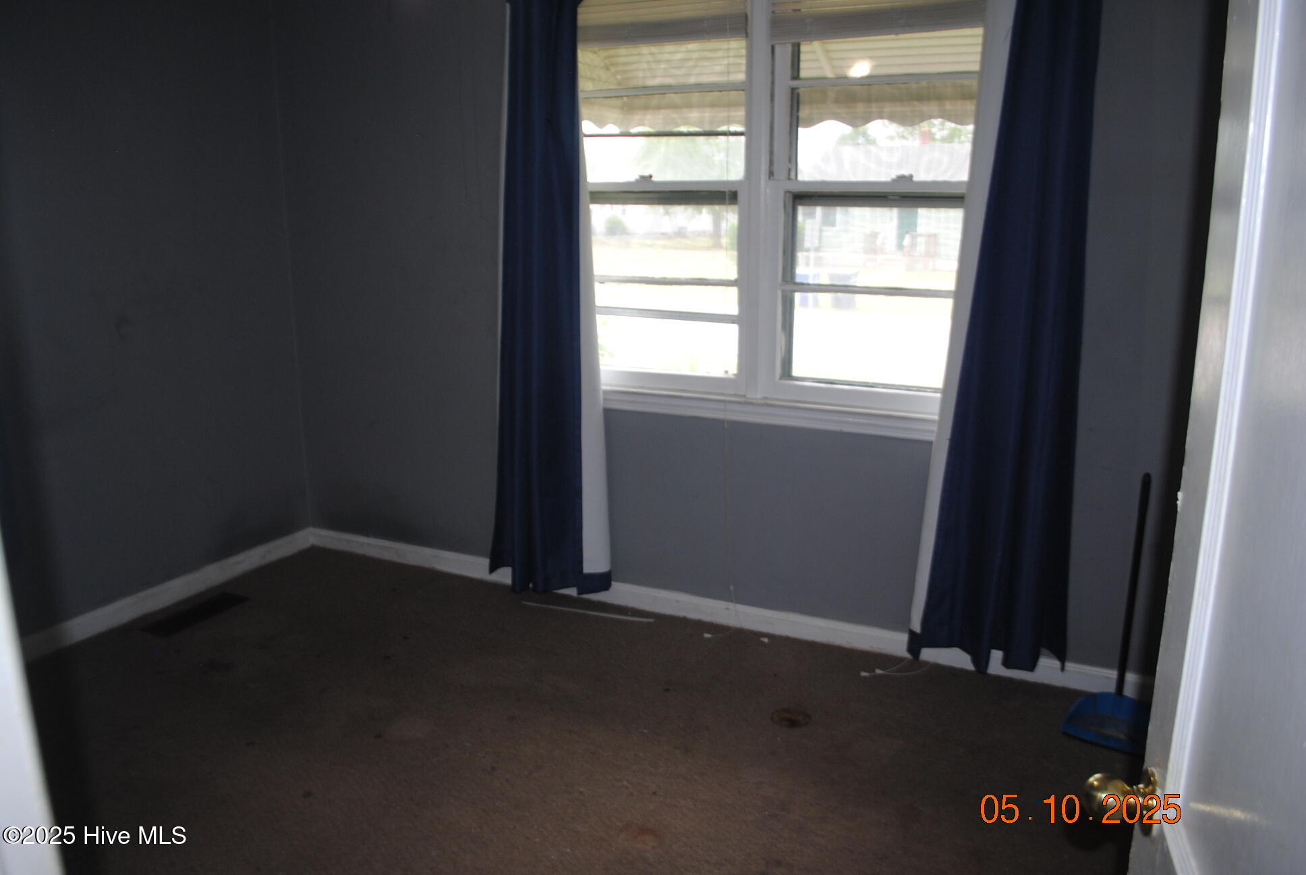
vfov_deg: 48.0
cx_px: 653
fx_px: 981
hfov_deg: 67.3
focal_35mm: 27
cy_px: 438
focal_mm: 18
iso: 200
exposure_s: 1/60
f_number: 3.5
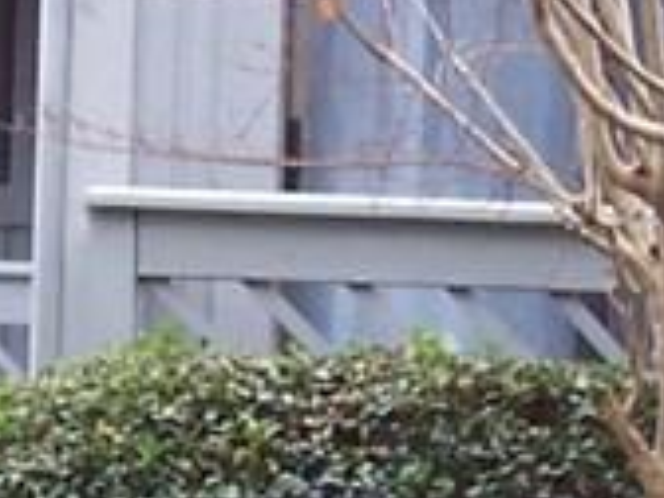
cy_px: 229
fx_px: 4316
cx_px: 391
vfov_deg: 6.6
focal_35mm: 225
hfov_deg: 8.8
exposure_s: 1/125
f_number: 2.8
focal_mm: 5.6
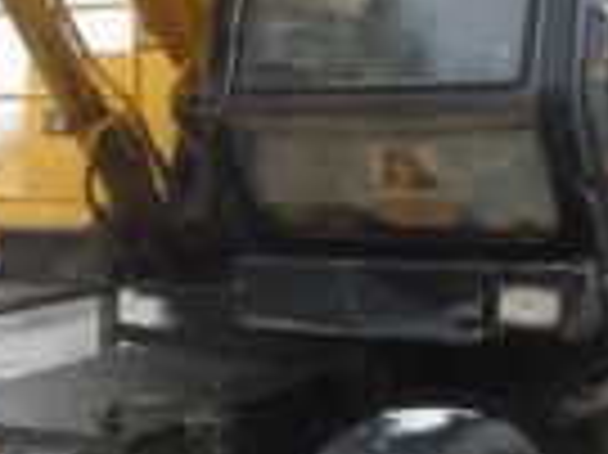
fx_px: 1351
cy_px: 229
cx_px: 185
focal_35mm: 77
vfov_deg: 19.1
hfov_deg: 25.2
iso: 100
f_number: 3.2
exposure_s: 1/40
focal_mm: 4.6
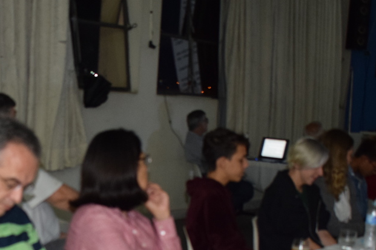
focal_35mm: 68
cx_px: 95
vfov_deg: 19.7
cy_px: 223
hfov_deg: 29.2
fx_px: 710
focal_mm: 22
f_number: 3.8
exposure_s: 1/60
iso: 1250
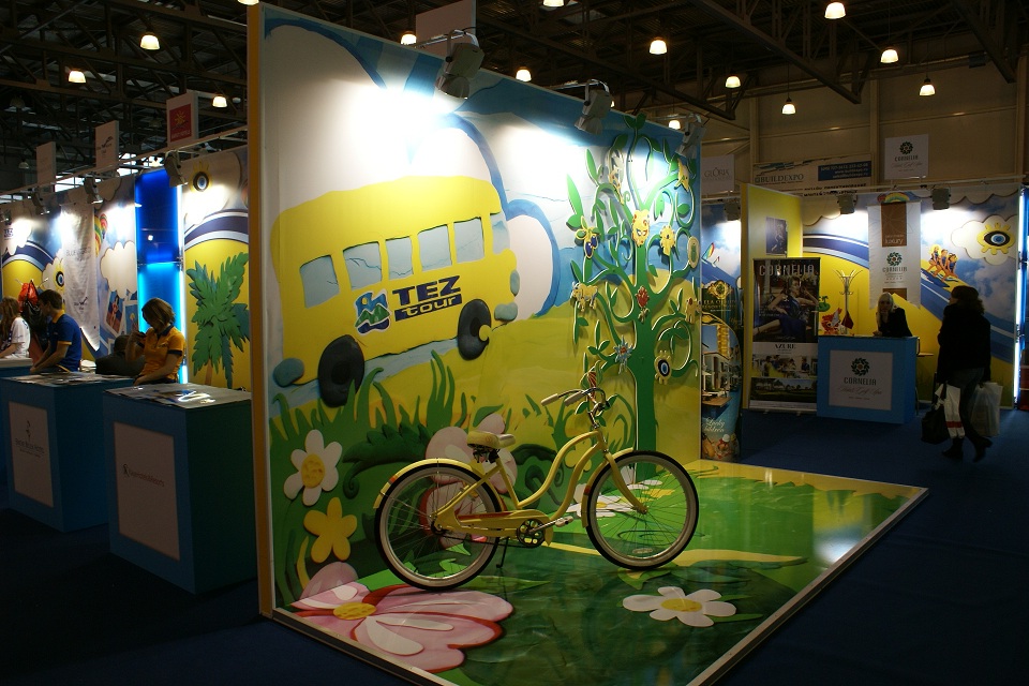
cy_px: 343
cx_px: 514
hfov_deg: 67.4
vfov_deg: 47.9
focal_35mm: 27
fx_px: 772
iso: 100
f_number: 5.6
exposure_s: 1/50
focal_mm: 18
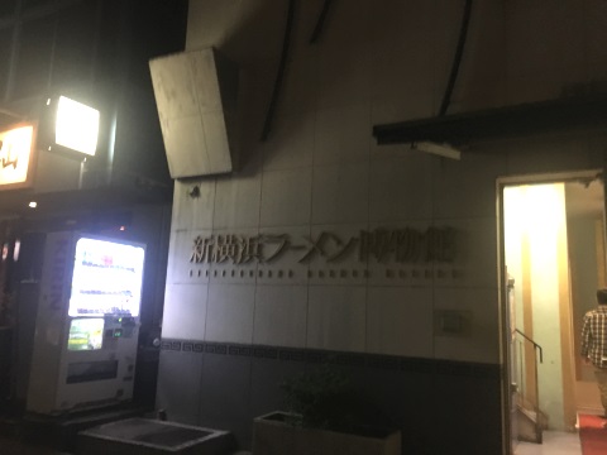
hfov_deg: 61.7
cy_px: 228
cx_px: 304
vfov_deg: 48.2
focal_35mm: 29
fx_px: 509
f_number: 2.2
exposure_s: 1/15
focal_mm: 4.15
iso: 320
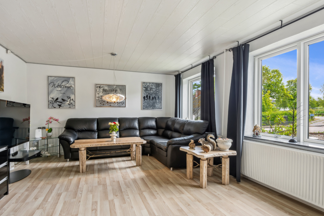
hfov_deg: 81.2
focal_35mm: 21
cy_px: 116
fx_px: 189
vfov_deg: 59.4
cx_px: 161
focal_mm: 19
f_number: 11
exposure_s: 1/30
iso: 800
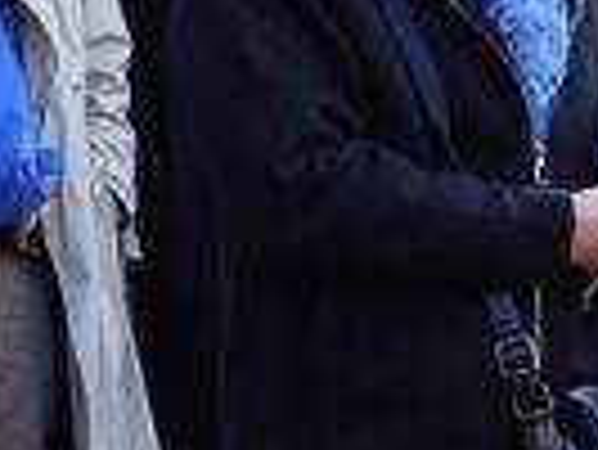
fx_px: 2300
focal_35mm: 133
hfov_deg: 14.7
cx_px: 481
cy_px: 423
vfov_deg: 11.1
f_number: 1.65
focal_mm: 6.19
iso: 50
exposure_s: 1/185
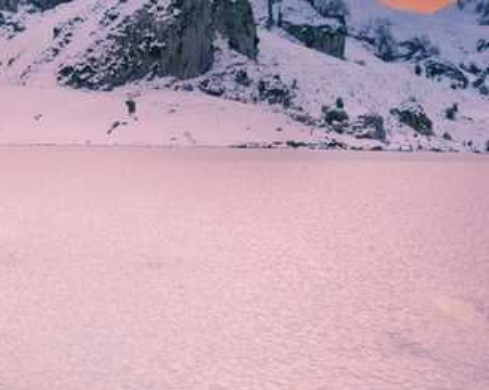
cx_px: 103
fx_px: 752
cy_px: 414
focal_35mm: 52
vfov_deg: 27.0
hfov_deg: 35.0
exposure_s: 1/1.25
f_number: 11
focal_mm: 17
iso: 50
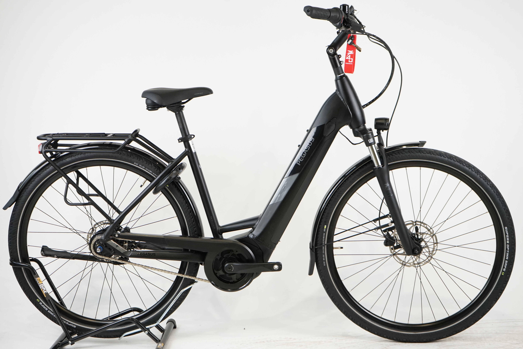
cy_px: 174
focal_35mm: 61
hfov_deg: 32.9
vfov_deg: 22.3
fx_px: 886
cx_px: 262
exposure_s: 1/200
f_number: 5.6
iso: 2000
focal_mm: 61
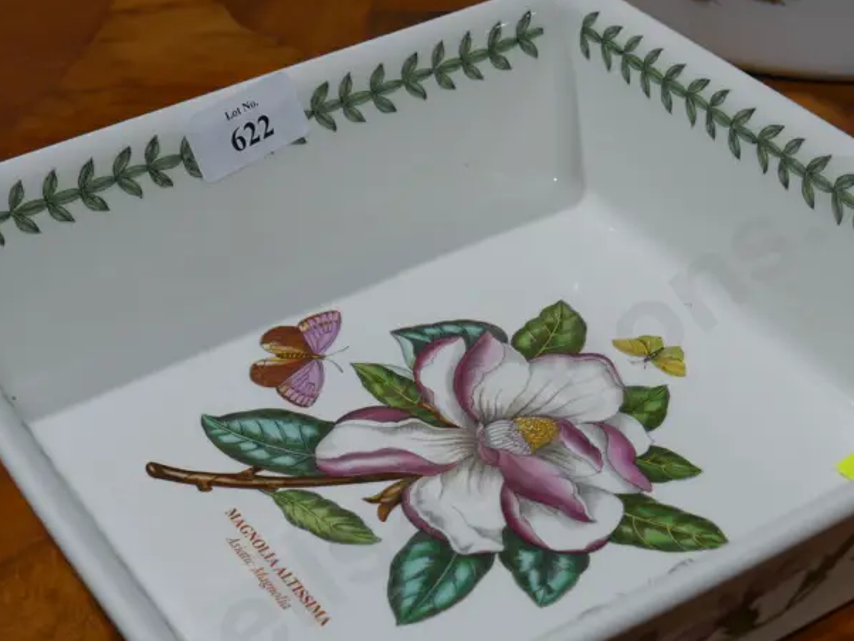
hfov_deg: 28.5
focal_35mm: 68
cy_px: 460
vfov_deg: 21.5
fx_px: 1678
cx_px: 479
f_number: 4.5
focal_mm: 20
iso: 200
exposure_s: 1/125
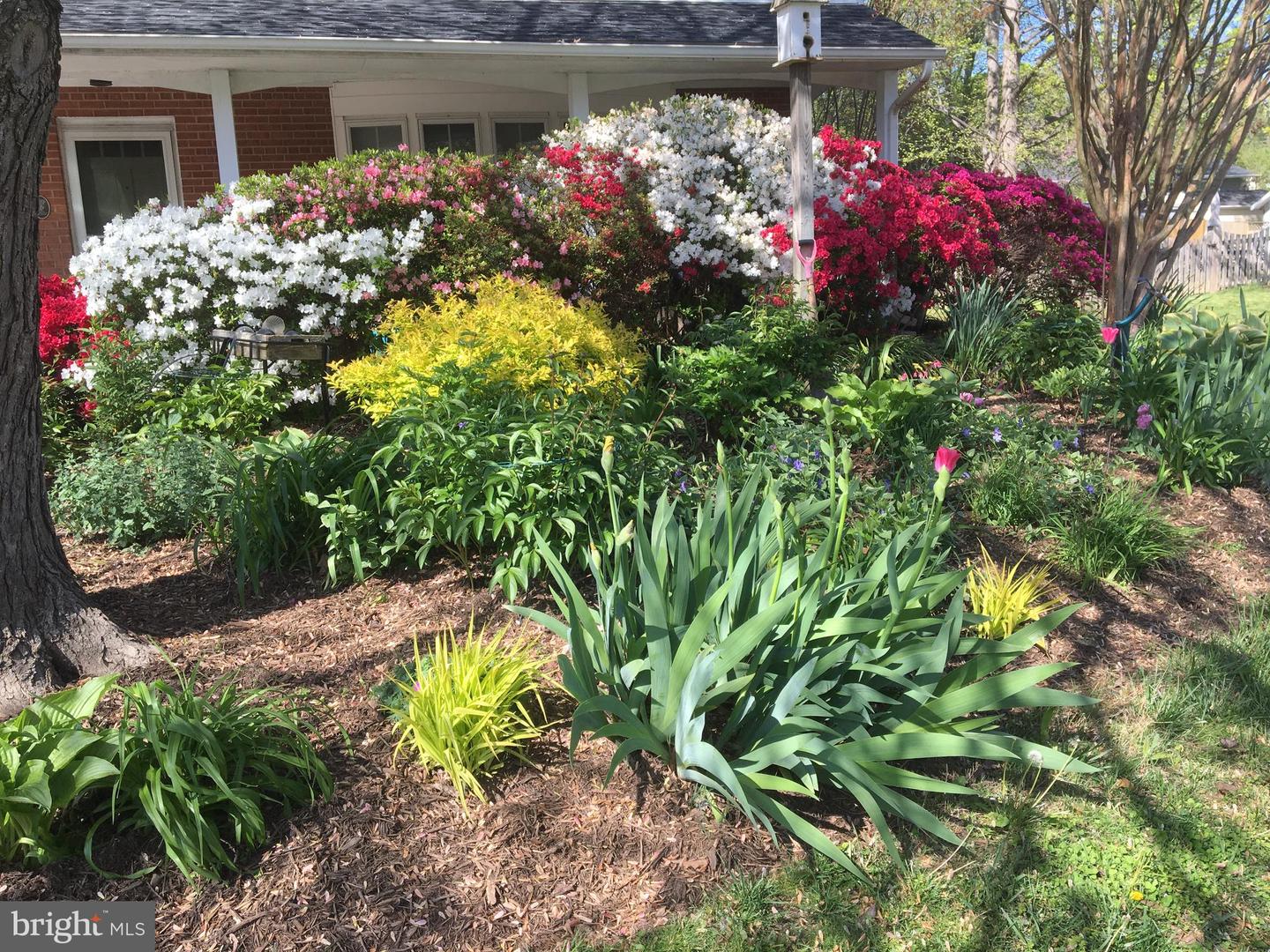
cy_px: 476
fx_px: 1064
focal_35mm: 29
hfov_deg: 61.7
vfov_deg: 48.2
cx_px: 635
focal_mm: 4.15
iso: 25
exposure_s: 1/582
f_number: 2.2
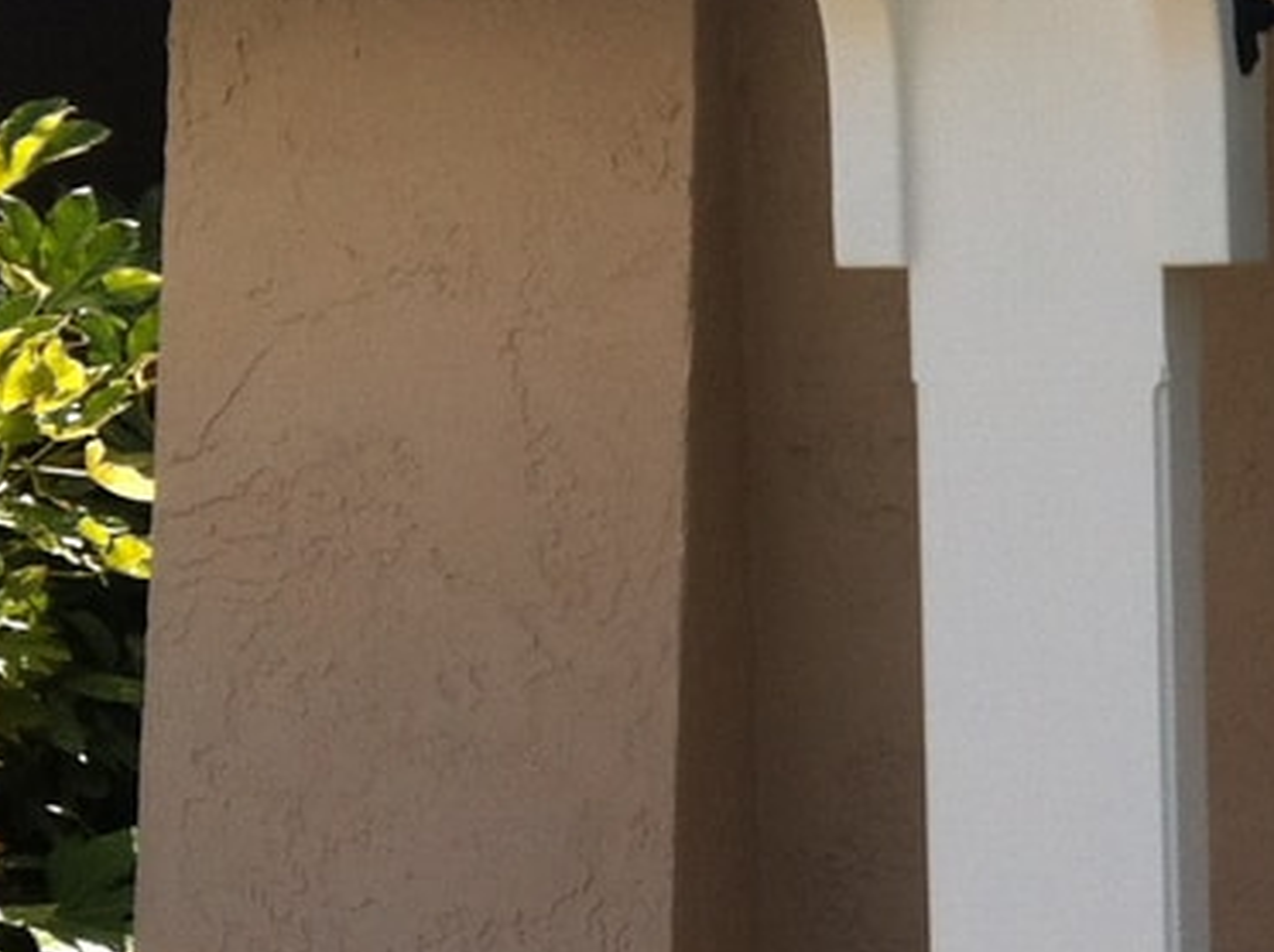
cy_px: 428
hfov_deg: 15.1
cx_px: 1529
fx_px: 4631
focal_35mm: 126
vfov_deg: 11.7
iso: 80
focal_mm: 3.85
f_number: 2.8
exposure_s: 1/736
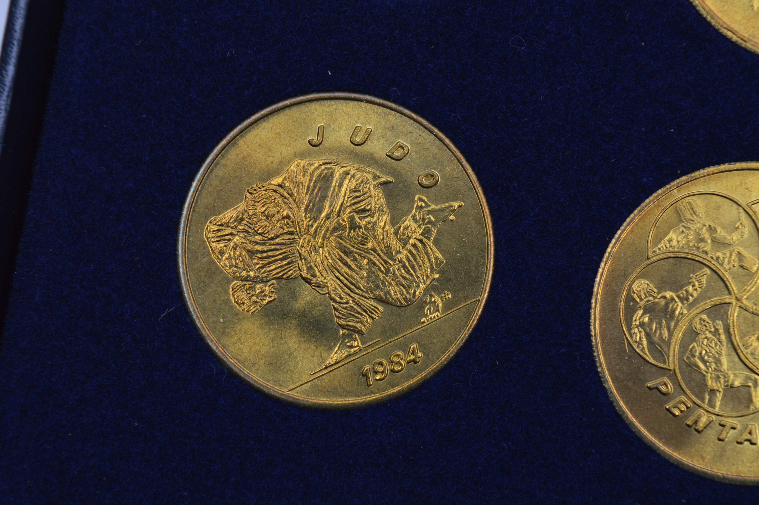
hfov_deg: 24.6
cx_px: 380
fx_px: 1738
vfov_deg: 16.5
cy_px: 252
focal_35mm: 82
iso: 100
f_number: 9
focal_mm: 55
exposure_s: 1/80
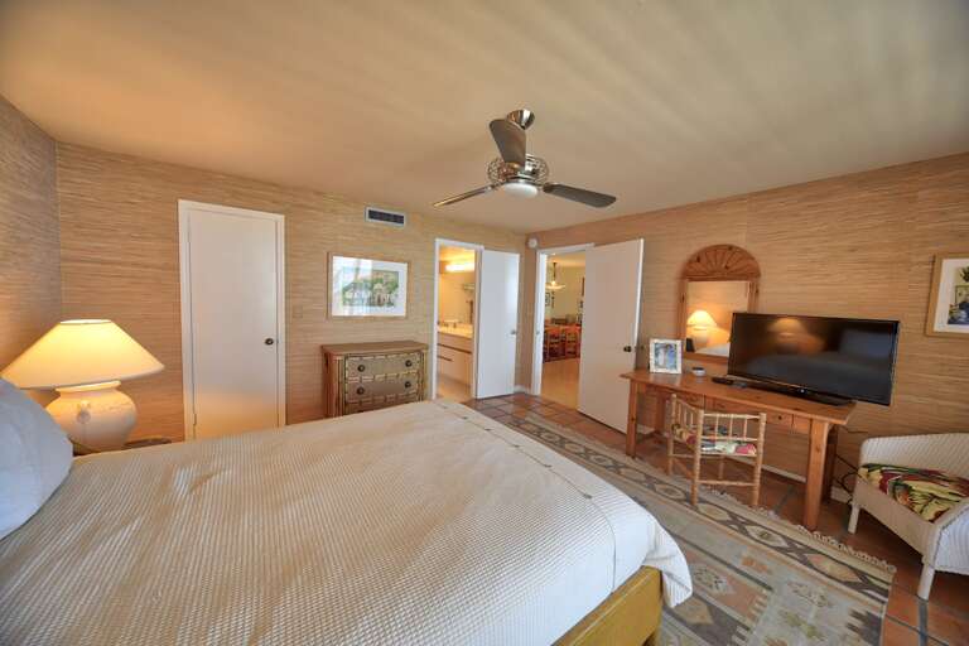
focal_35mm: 12
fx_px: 323
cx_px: 484
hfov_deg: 112.6
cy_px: 323
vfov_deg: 90.0
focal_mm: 12
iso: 1250
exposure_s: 1/30
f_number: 7.1
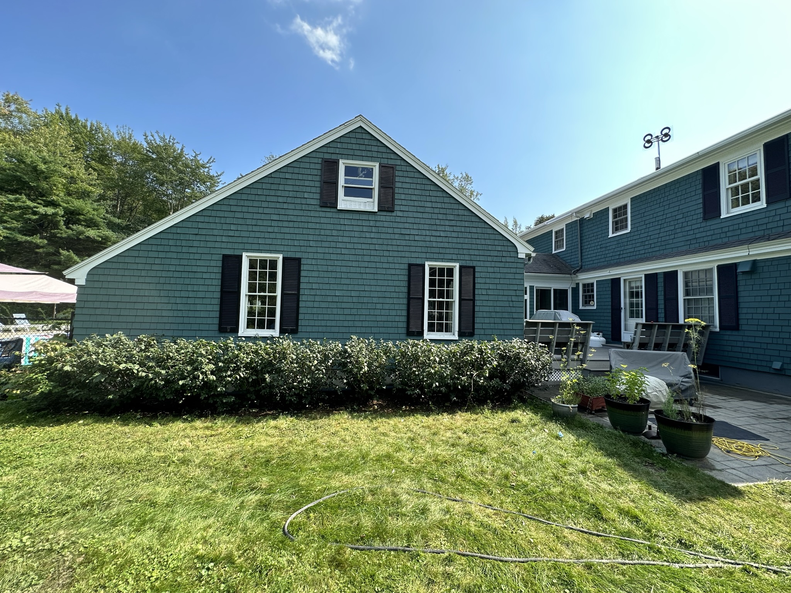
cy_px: 296
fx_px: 320
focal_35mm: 14
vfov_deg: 85.7
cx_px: 396
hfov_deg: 102.1
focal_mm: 2.22
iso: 40
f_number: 2.2
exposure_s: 1/500
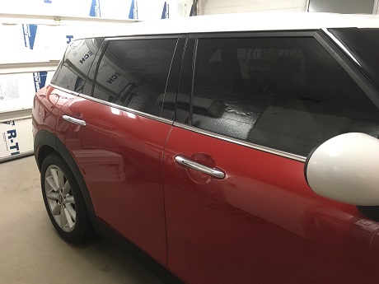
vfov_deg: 48.2
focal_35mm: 29
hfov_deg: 61.7
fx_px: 318
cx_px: 190
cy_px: 142
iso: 125
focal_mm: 4.15
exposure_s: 1/30
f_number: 2.2
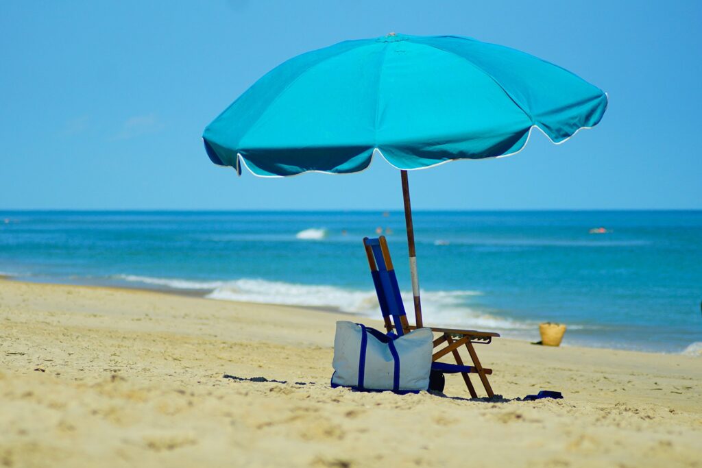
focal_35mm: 195
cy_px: 234
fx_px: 3803
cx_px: 351
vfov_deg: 7.0
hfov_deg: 10.5
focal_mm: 130
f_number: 4
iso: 125
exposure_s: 1/800
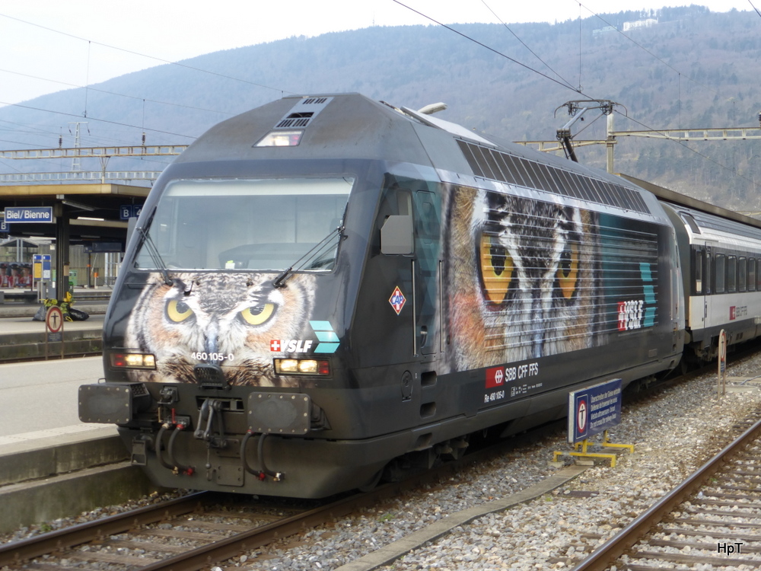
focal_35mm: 61
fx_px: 1341
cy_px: 286
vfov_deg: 24.0
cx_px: 380
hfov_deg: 31.7
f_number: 4.7
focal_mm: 10.3
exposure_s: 1/80
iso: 100
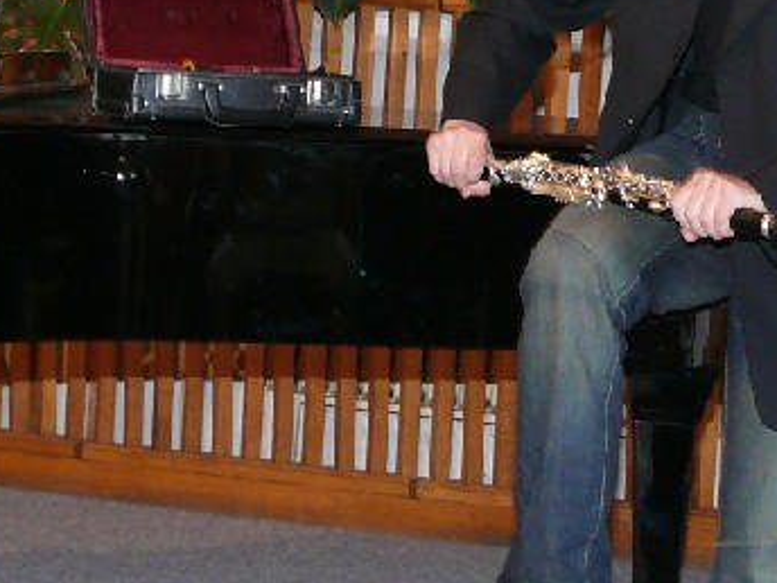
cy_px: 120
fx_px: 2738
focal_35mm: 122
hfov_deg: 16.0
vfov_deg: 12.1
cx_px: 673
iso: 200
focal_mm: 7.4
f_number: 2.8
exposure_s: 1/30
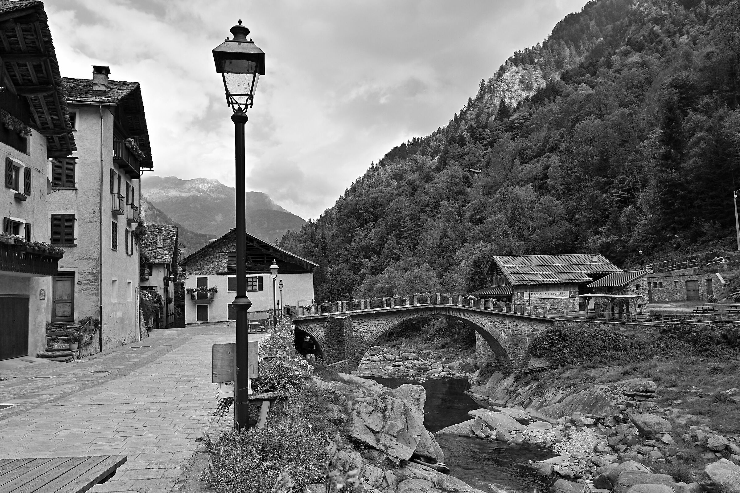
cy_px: 246
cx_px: 370
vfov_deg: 47.9
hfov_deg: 67.4
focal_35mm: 27
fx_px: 555
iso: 100
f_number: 10
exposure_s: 1/100
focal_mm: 18
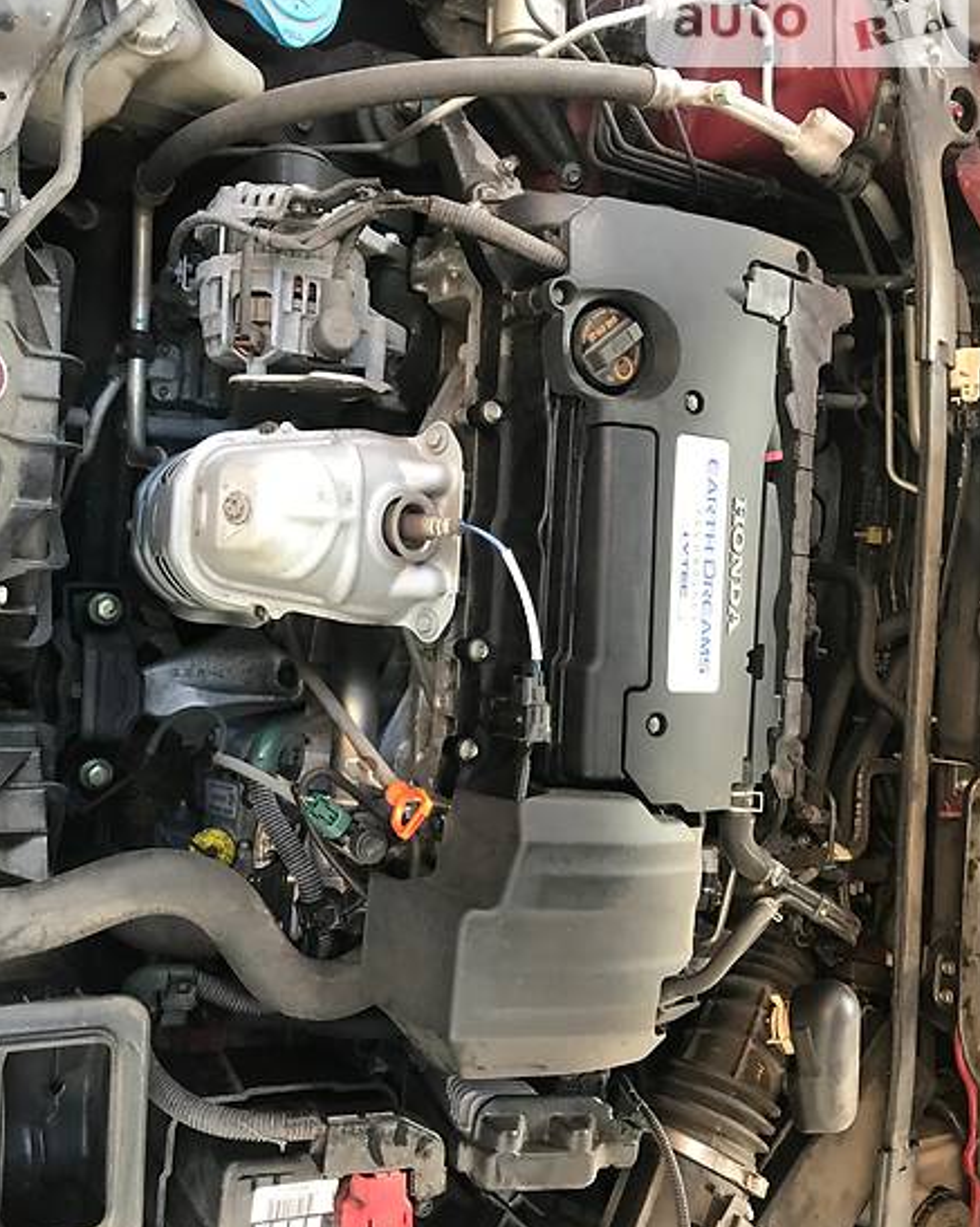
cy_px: 617
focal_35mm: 30
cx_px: 498
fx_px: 1089
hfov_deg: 48.5
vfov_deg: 58.8
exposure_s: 1/33
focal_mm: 4
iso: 40
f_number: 1.8
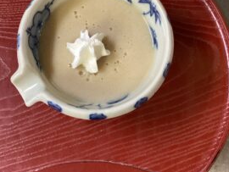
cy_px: 60
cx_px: 104
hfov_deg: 43.8
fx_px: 285
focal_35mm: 43
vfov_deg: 33.4
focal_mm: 3.3
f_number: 2.4
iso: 250
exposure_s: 1/50
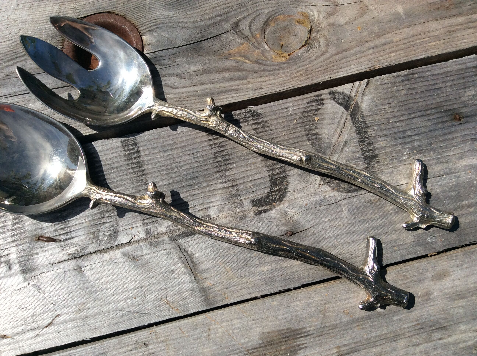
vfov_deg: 44.1
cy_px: 178
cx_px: 238
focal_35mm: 32
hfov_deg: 56.9
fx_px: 440
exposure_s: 1/2865
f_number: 2.4
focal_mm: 3.3
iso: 32
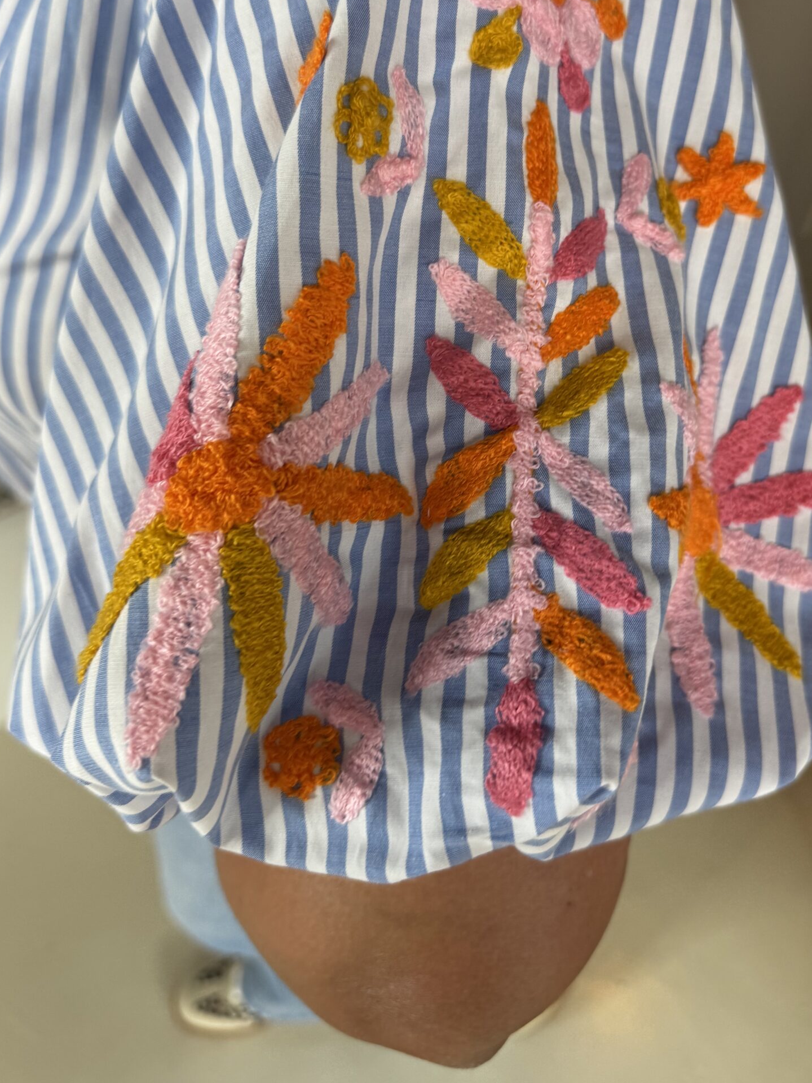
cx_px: 470
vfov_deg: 56.1
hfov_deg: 44.0
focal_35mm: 32
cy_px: 407
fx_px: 1001
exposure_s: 1/101
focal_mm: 6.76
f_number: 1.78
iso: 64
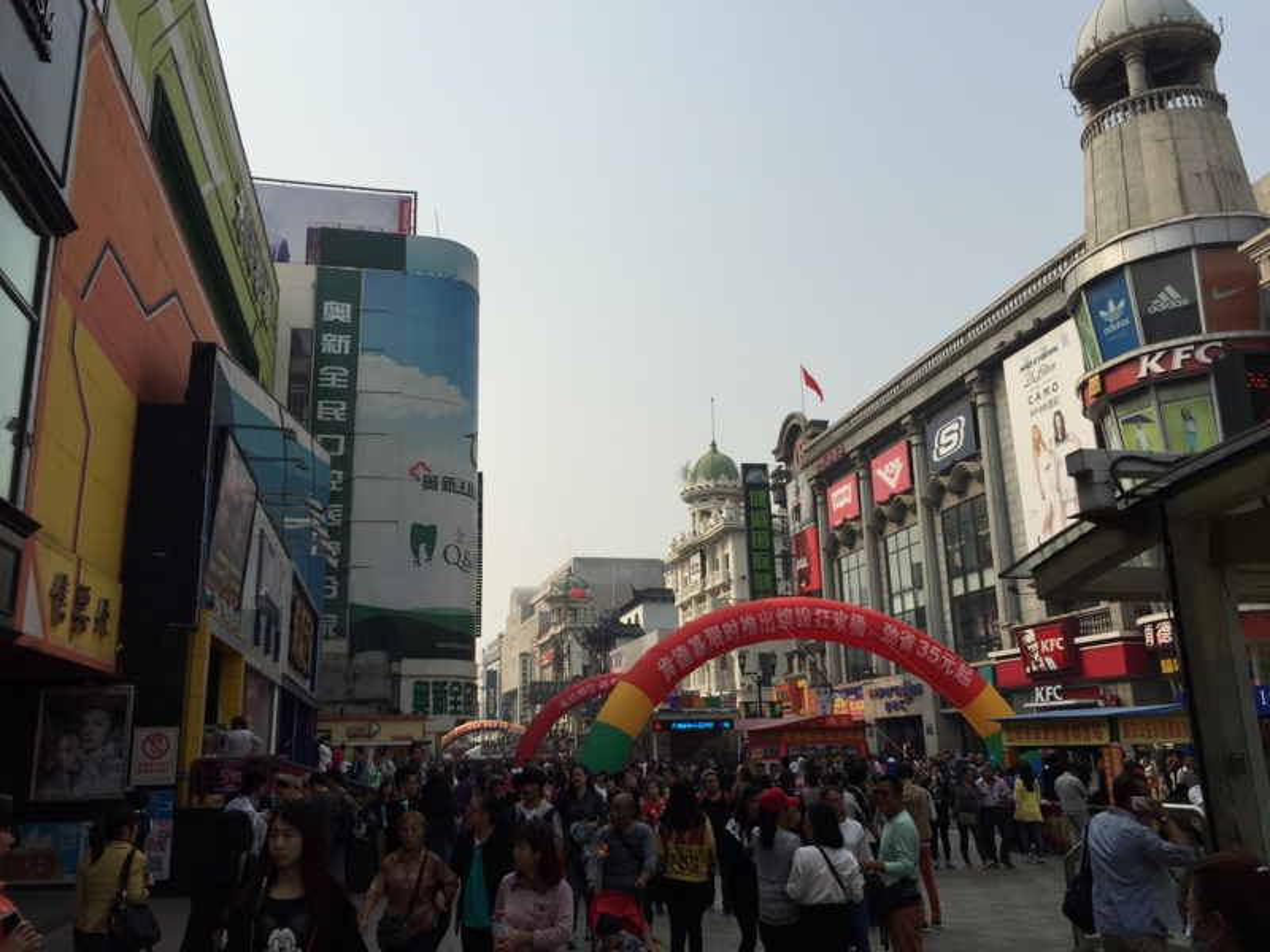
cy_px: 476
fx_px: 1064
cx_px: 635
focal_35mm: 29
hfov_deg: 61.7
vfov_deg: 48.2
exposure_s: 1/3597
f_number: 2.2
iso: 32
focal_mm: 4.15
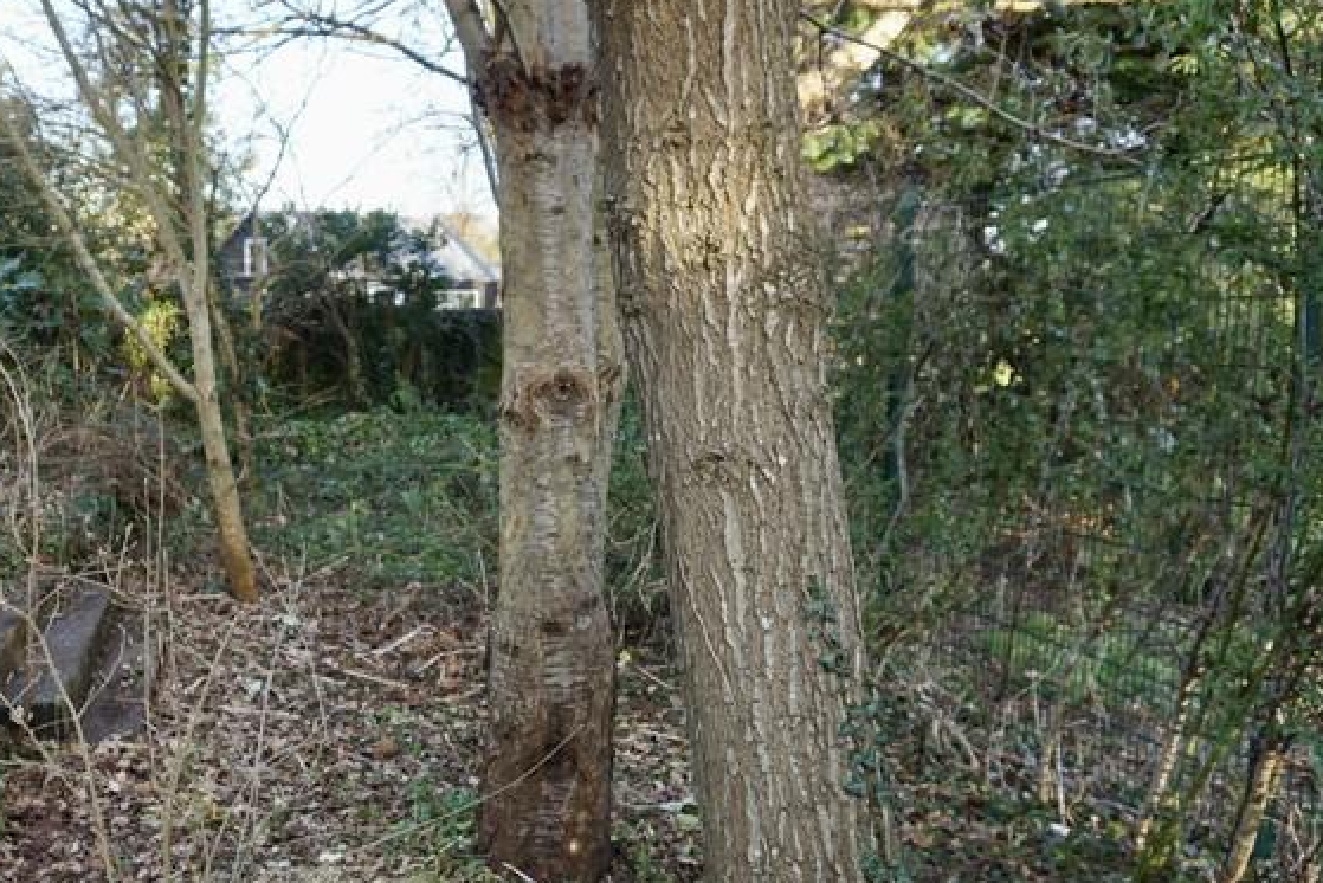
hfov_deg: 42.9
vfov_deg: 30.3
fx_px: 1617
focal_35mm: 44
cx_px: 308
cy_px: 605
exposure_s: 1/160
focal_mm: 16
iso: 160
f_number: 4
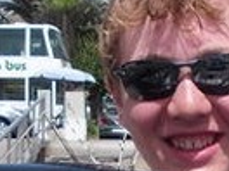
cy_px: 240
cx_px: 196
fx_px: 886
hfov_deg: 14.6
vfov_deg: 10.7
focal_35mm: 134
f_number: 5.4
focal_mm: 4
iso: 80
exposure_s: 1/320
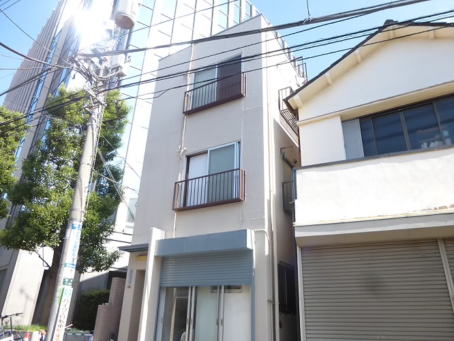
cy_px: 170
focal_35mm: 25
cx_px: 227
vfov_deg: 54.9
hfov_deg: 69.4
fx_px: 328
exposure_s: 1/400
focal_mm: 4.5
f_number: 3.1
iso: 100
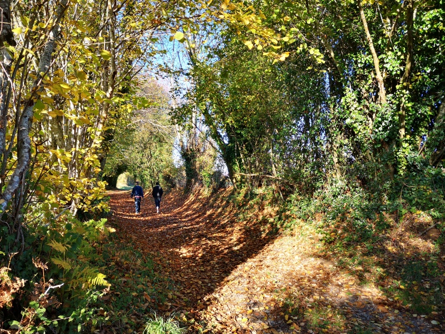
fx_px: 347
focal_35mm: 27
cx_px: 222
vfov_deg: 51.4
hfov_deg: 65.3
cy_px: 167
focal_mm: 3.95
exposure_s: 1/899
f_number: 1.8
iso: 160
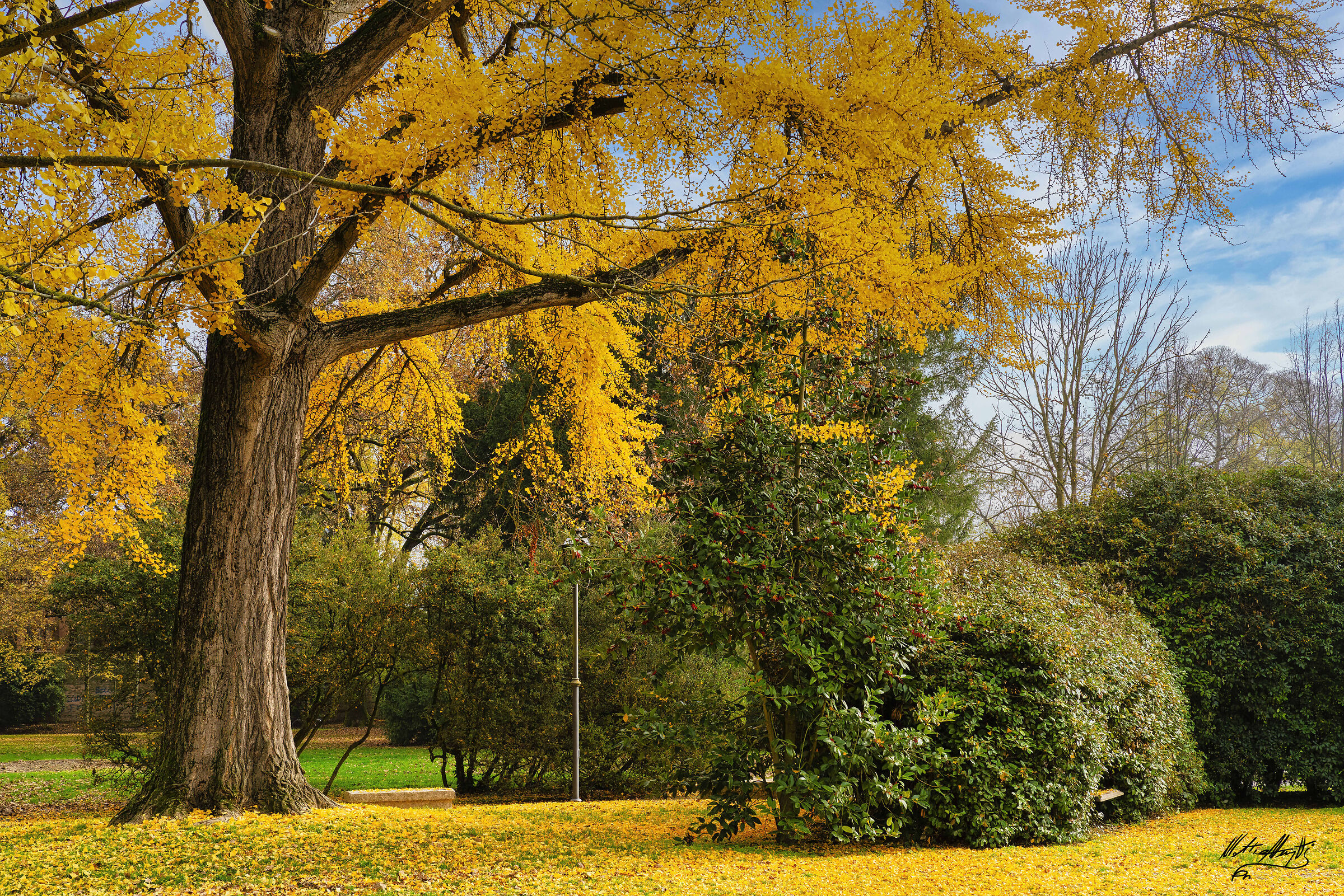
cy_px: 448
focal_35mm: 45
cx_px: 672
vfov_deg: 29.9
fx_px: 1680
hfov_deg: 43.6
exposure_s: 1/200
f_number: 10
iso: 400
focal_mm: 45
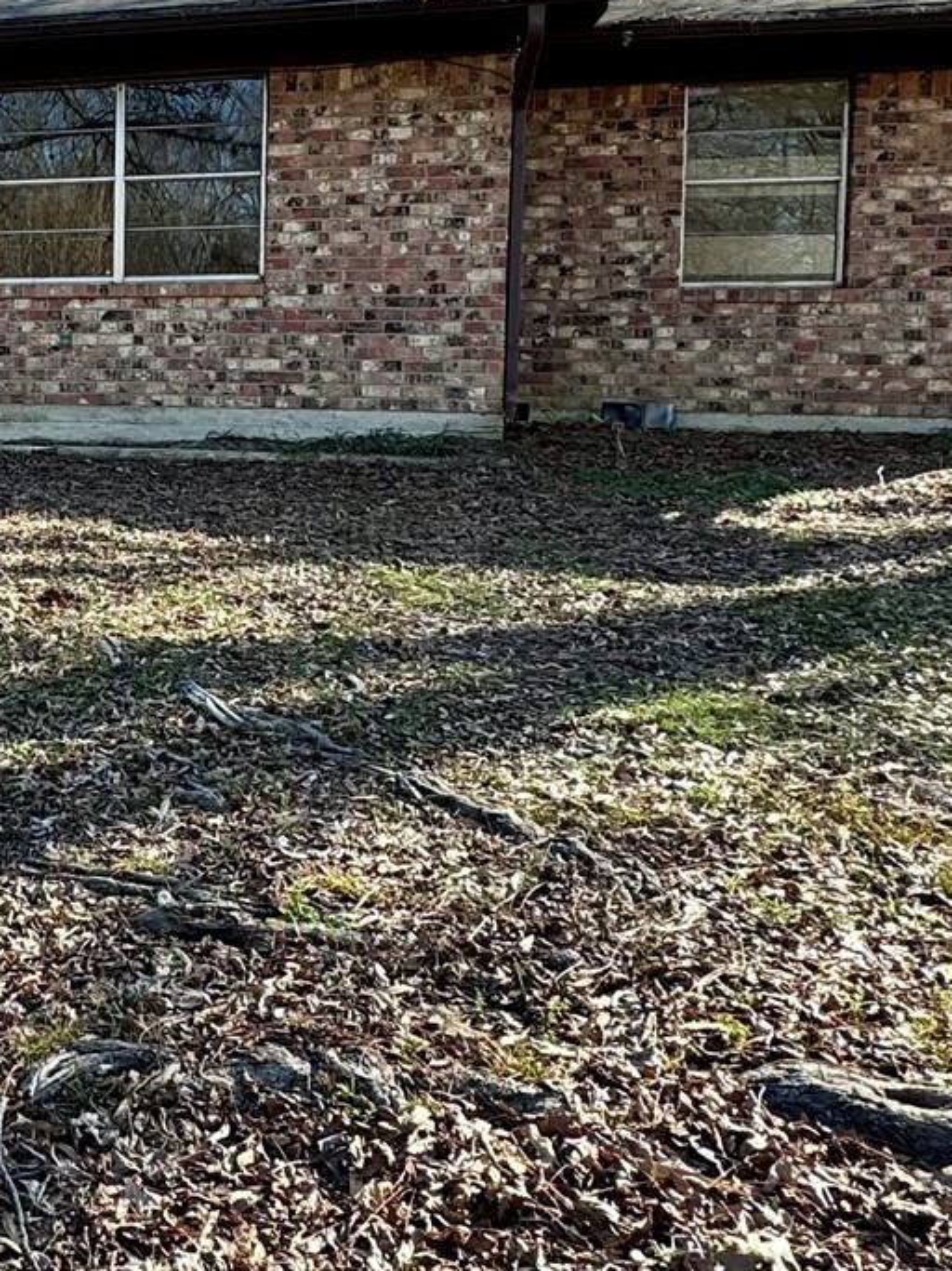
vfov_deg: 44.2
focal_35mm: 42
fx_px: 1541
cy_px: 437
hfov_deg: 29.5
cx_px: -193
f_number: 2.2
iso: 40
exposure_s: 1/308
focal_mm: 2.22
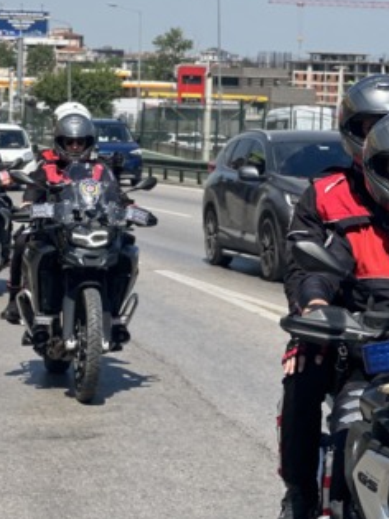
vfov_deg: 14.4
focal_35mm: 137
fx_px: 2054
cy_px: 229
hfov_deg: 10.8
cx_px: 152
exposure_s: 1/573
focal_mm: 9
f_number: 2.8
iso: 32
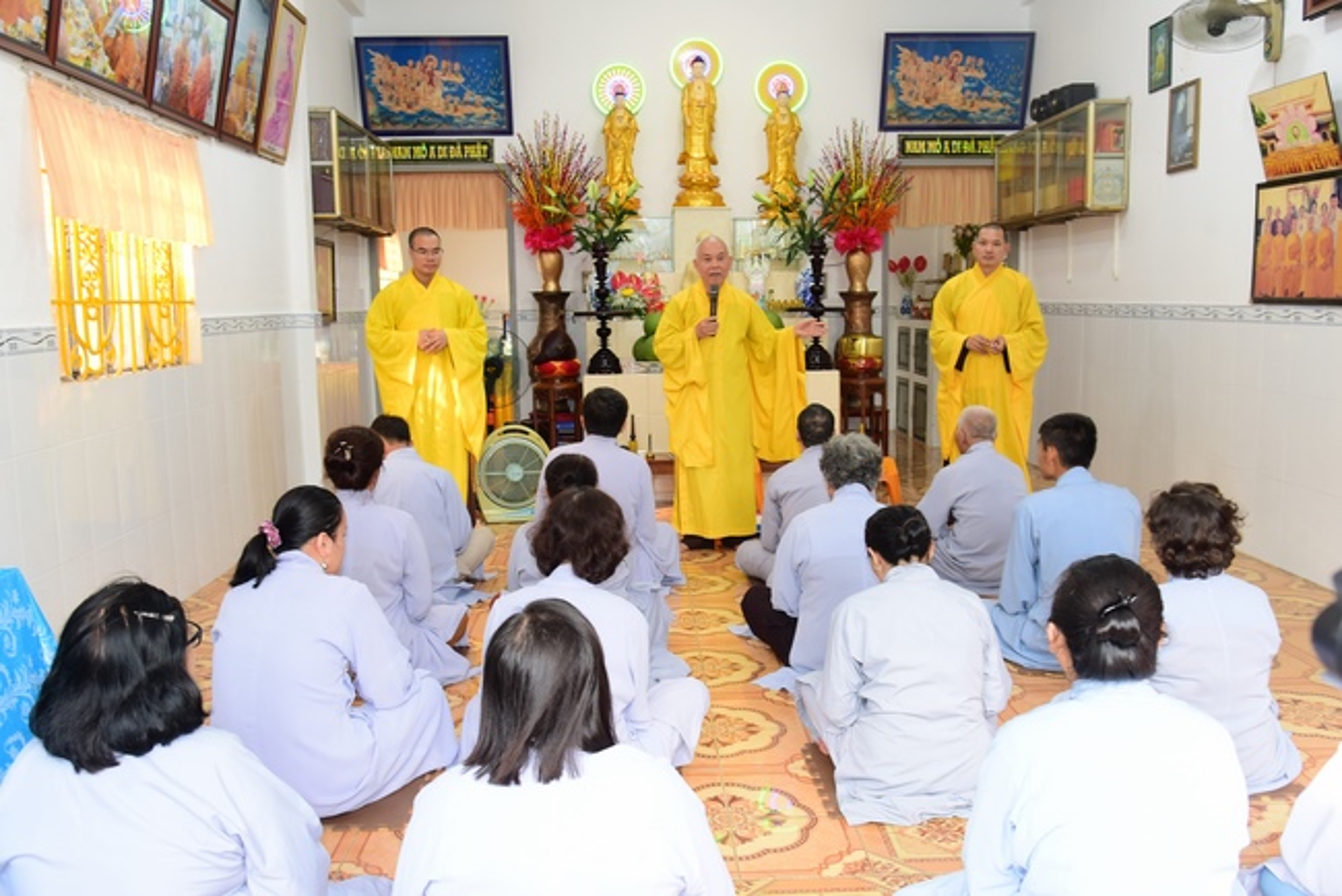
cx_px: 671
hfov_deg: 60.3
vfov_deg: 42.4
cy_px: 448
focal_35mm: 31
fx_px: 1156
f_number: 5
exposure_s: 1/50
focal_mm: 31
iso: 640
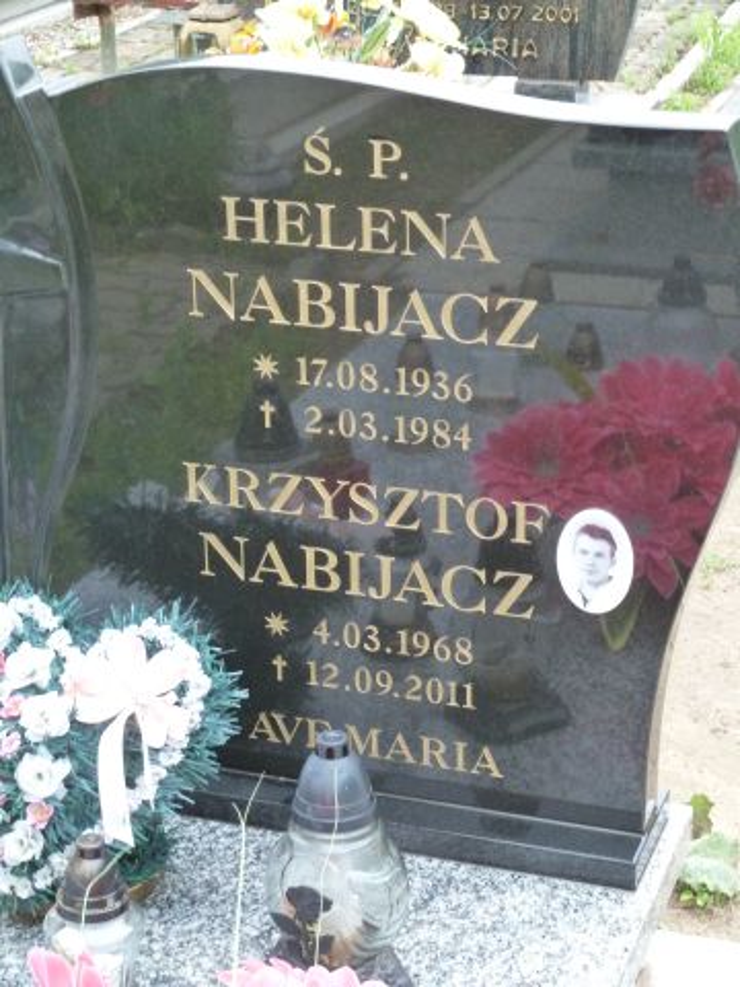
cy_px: 494
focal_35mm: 78
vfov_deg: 25.0
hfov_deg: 18.9
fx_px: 2223
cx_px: 370
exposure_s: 1/40
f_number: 4.2
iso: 320
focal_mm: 12.8
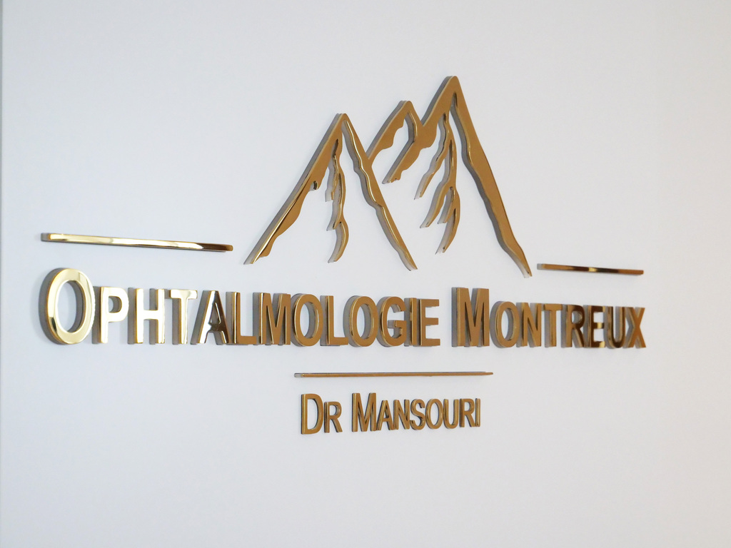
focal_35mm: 94
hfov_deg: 20.9
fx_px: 1985
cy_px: 274
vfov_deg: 15.7
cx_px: 366
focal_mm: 47
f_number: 5.6
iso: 1250
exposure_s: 1/100
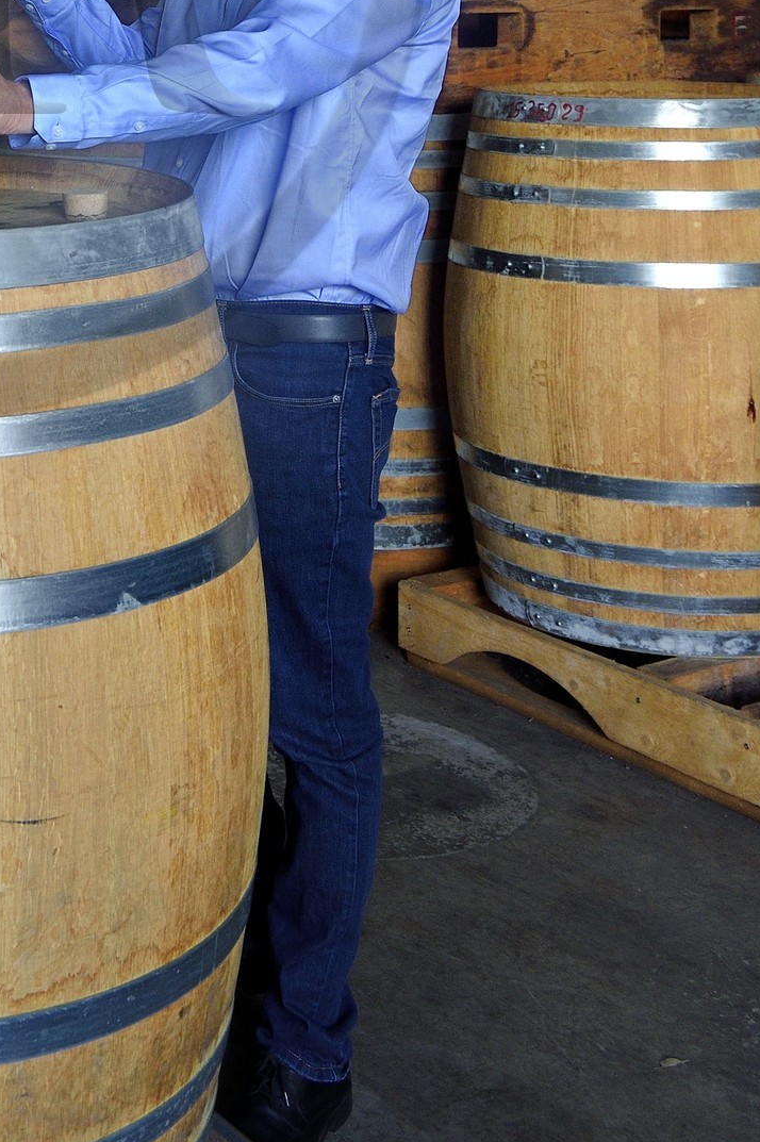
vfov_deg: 28.4
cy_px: -81
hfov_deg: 20.0
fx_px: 2061
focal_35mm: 65
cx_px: -72
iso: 1600
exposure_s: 1/200
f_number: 7.1
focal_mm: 29
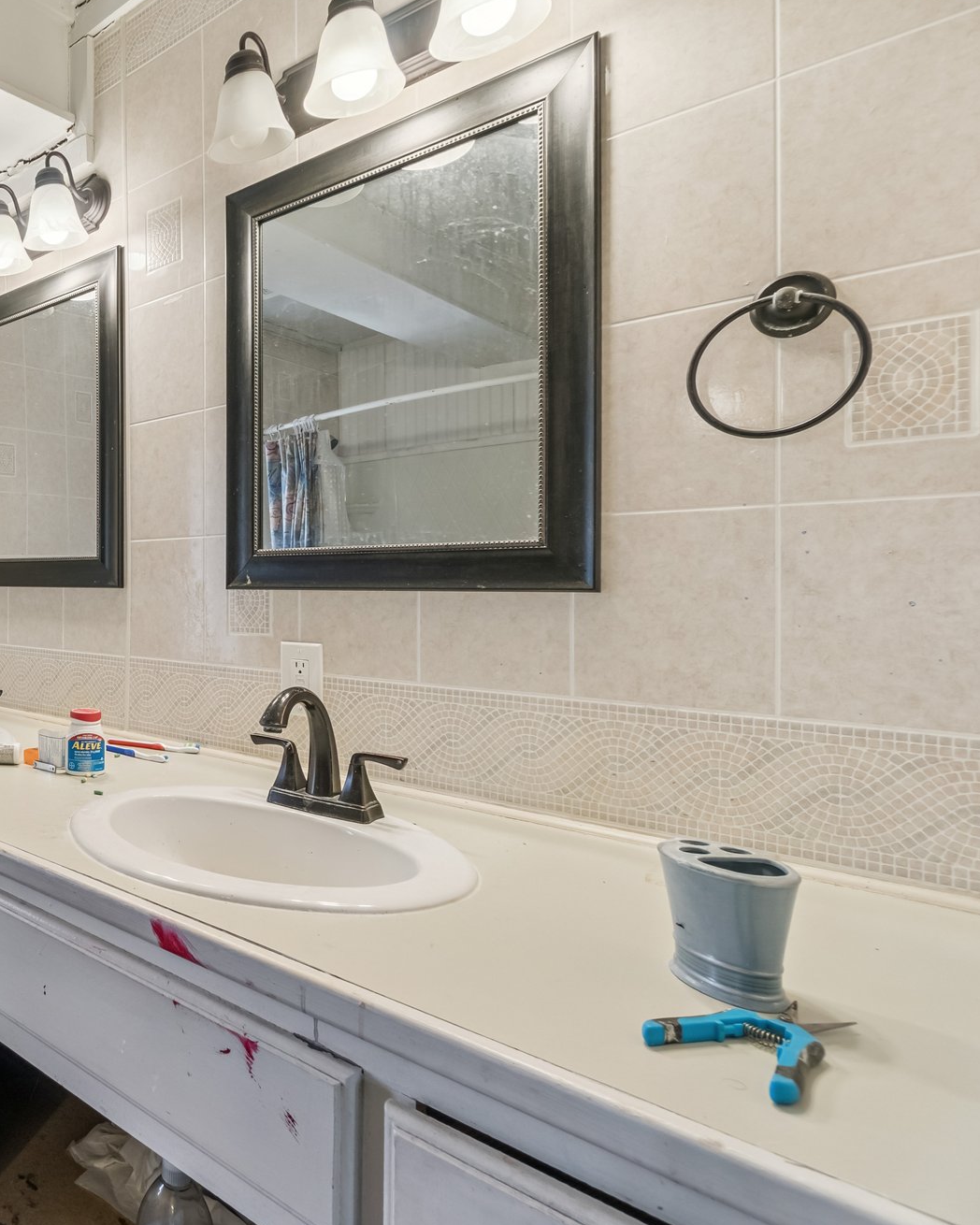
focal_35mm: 22
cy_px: 595
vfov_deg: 75.0
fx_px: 798
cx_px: 43
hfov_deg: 52.7
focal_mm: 10
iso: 200
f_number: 6.3
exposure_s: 1/30
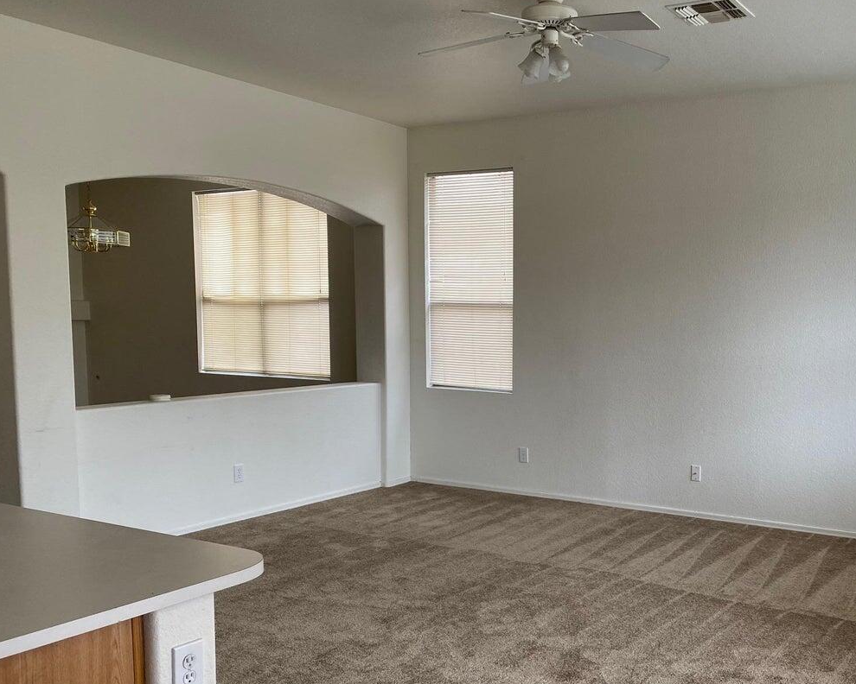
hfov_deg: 50.4
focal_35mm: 35
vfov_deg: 42.0
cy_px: 420
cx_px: 585
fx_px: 887
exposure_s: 1/121
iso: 100
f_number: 1.8
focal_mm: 4.25
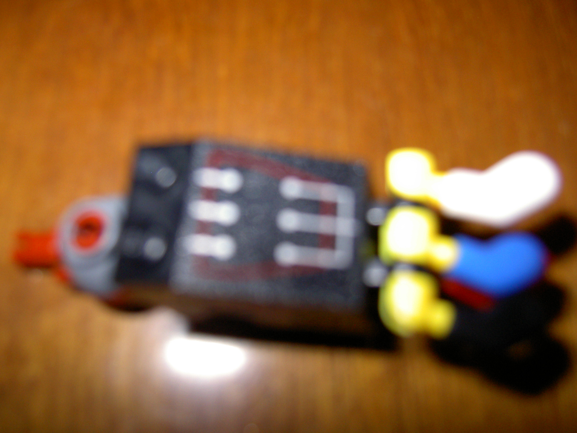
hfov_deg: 54.0
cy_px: 216
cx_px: 288
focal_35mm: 34
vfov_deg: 41.8
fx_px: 567
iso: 100
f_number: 2.8
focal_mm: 5.6
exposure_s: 1/60
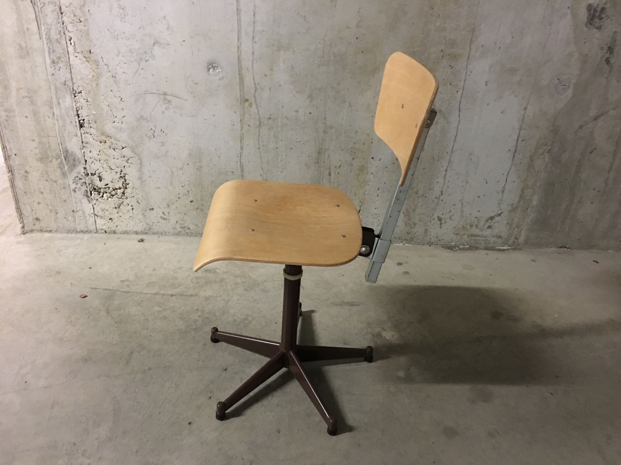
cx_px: 310
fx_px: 520
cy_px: 232
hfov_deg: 61.7
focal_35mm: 29
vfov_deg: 48.2
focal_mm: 4.15
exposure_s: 1/4
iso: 100
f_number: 2.2
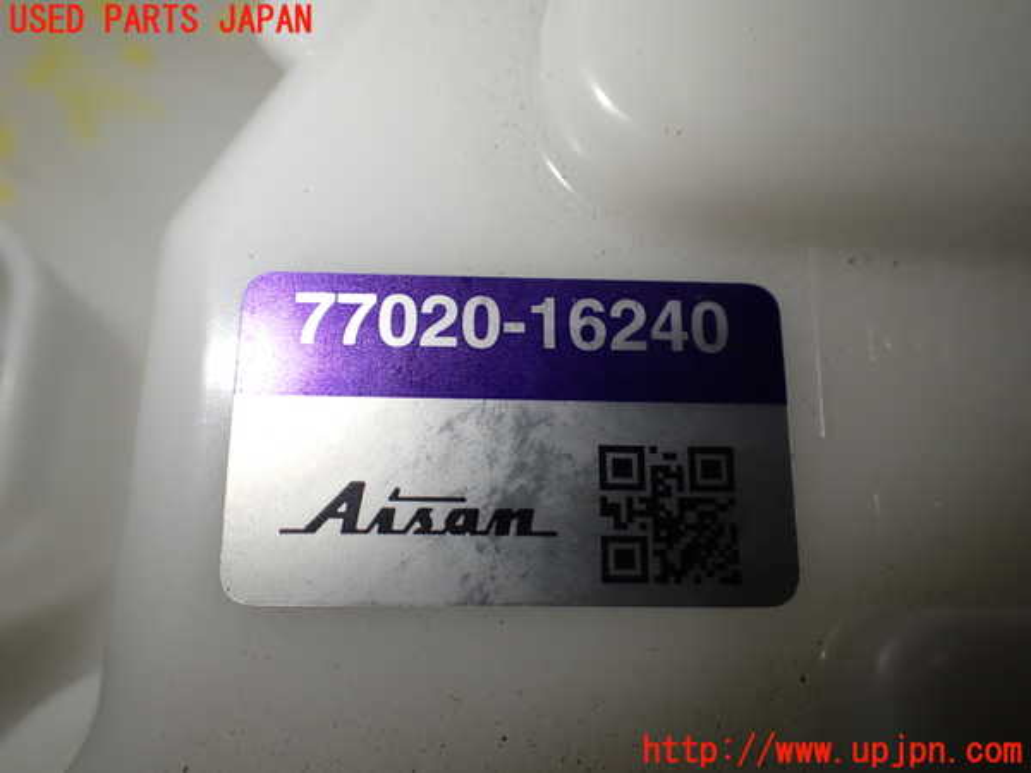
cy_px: 386
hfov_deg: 60.0
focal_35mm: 30
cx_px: 516
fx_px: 894
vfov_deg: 46.8
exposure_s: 1/125
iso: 100
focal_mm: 5.4
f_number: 3.2
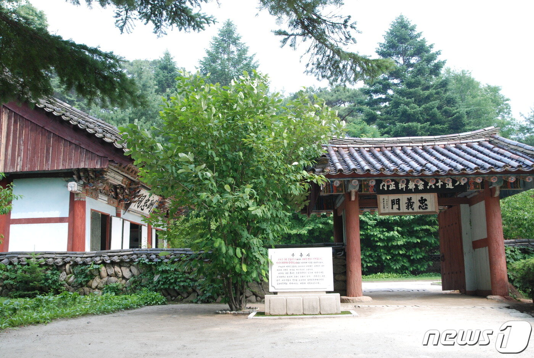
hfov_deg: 57.2
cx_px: 267
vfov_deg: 40.1
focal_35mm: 33
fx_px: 490
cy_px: 179
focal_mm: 22
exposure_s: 1/160
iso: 400
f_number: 6.3
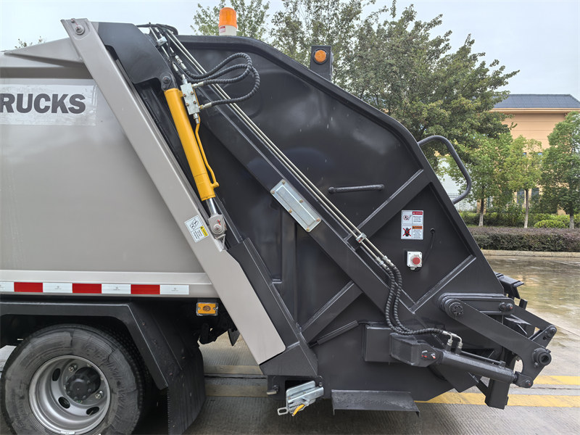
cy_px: 218
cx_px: 290
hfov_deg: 65.3
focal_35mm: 27
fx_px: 452
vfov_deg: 51.4
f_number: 2
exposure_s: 1/683
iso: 50
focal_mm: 5.75
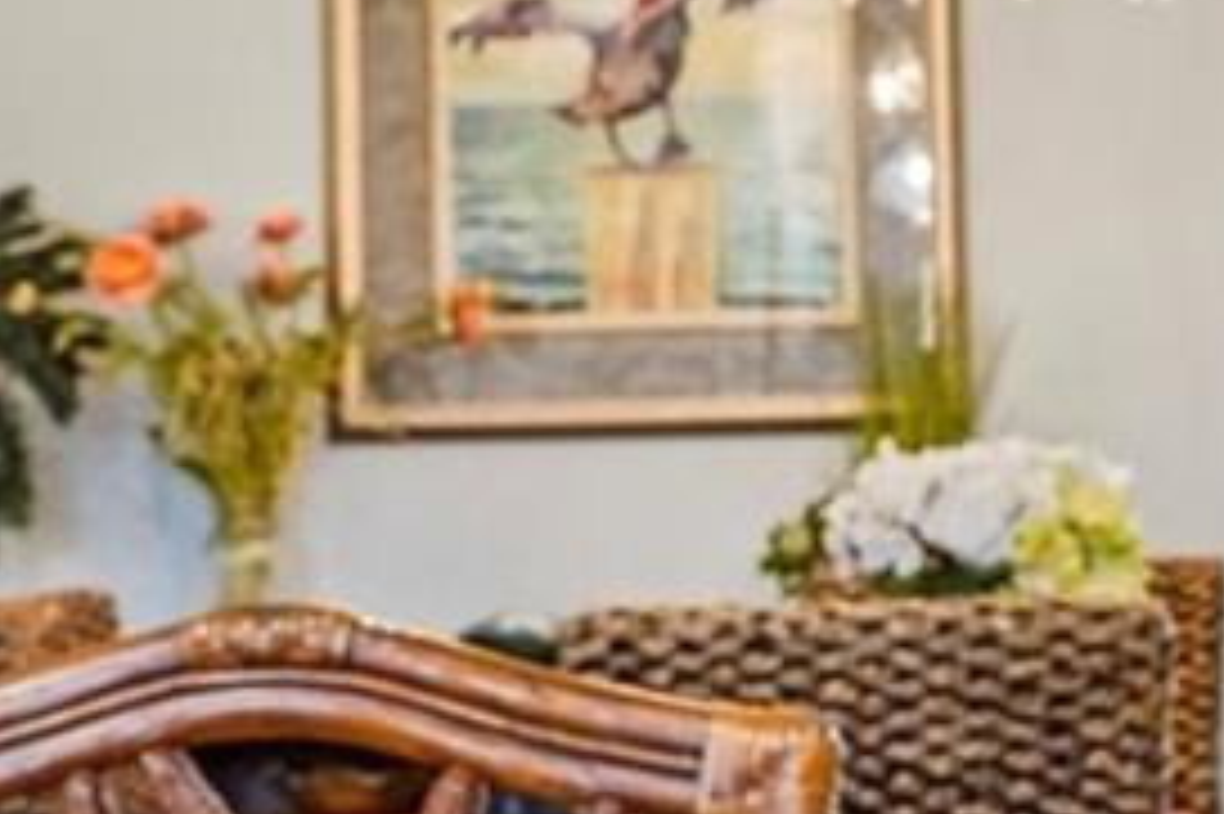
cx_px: 1647
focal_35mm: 147
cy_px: 418
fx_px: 4995
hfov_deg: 13.4
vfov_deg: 9.3
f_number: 9
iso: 400
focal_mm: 25
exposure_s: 1/10
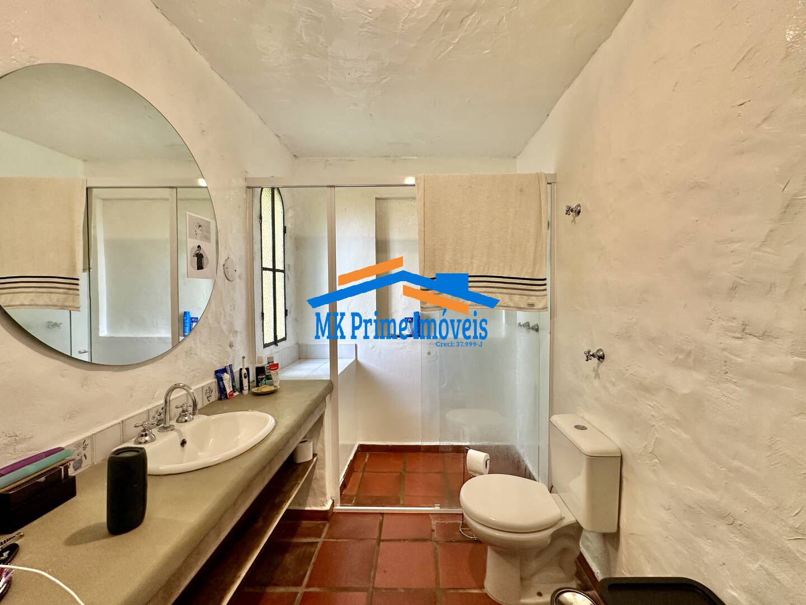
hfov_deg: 102.1
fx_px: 326
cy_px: 302
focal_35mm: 14
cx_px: 403
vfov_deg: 85.7
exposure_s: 1/120
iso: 200
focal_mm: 2.22
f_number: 2.2
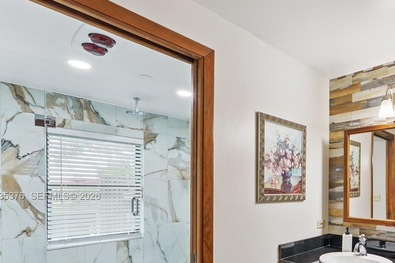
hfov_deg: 70.7
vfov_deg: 52.7
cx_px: 298
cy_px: 197
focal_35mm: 23
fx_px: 252
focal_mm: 14
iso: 200
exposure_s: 1/5
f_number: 7.1
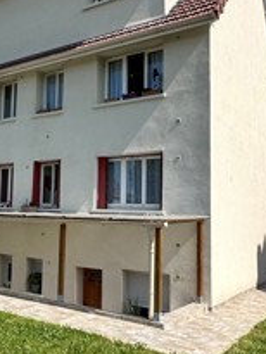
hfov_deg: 32.4
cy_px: 178
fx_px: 420
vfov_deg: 45.7
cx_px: 2
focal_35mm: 41
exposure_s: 1/1795
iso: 40
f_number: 2.2
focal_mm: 2.22
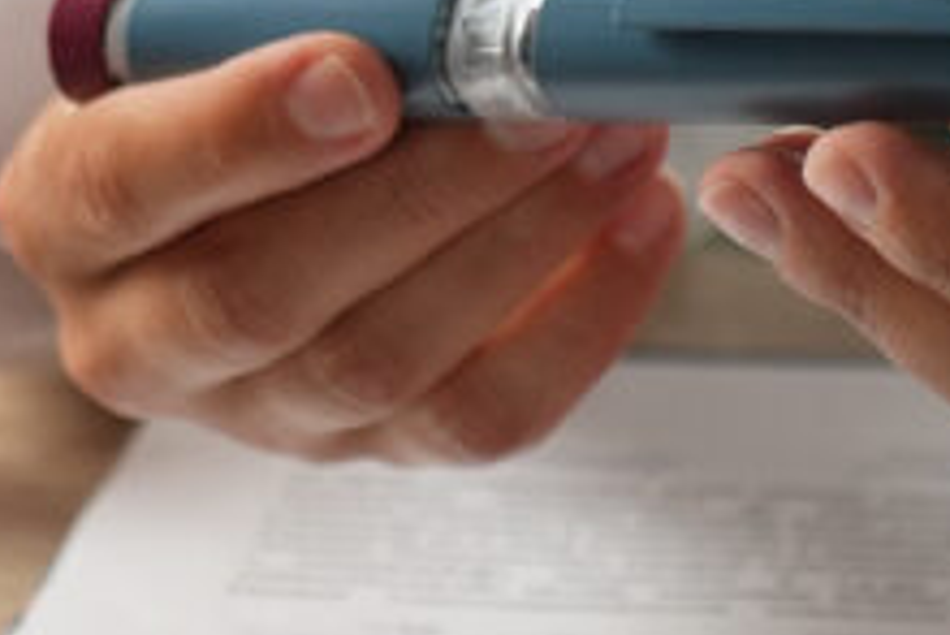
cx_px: 393
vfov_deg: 2.6
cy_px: 106
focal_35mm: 521
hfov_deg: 4.0
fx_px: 13757
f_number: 2.8
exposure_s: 1/100
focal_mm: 75
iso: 200
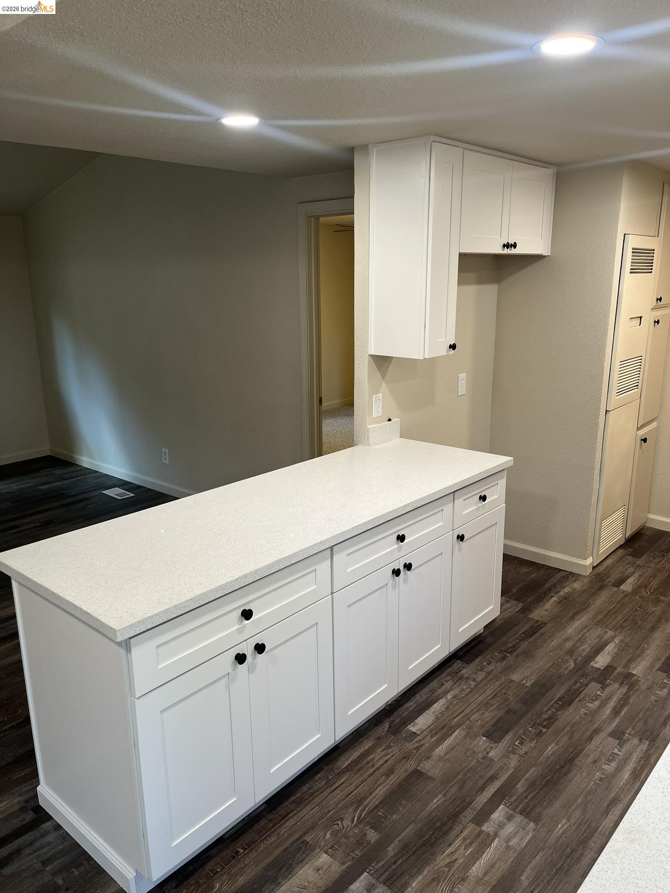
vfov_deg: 67.3
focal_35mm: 26
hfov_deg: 53.1
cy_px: 446
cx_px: 335
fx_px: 671
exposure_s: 1/60
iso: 64
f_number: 1.6
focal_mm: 5.1
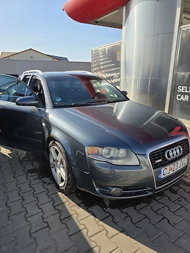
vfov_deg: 73.9
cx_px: 95
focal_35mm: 23
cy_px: 126
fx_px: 168
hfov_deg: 58.9
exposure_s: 1/5000
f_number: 1.7
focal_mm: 6.3
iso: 80
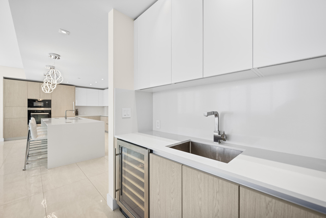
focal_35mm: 14
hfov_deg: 104.3
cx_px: 163
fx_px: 127
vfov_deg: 81.2
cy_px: 109
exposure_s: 1/10
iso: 64
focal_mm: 14
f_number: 2.8
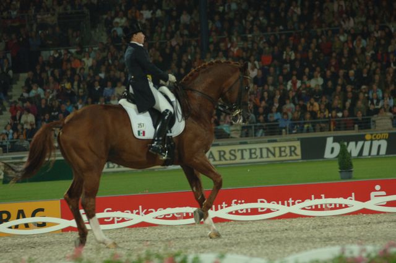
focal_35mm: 270
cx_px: 198
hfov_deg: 7.6
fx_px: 2966
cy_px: 132
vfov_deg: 5.1
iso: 640
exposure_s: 1/320
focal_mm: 180
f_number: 3.5
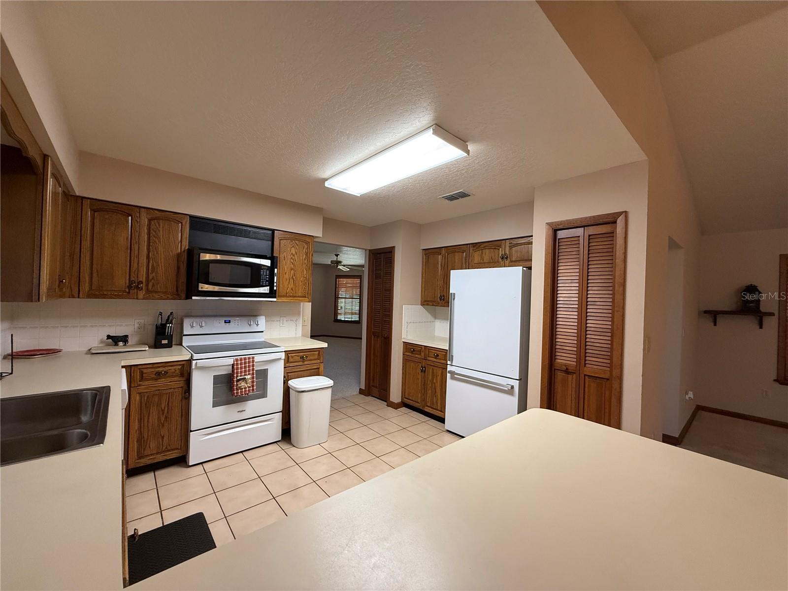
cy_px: 296
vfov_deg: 85.7
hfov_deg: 102.1
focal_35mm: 14
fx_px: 319
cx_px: 394
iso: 200
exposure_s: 1/120
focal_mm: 2.22
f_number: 2.2
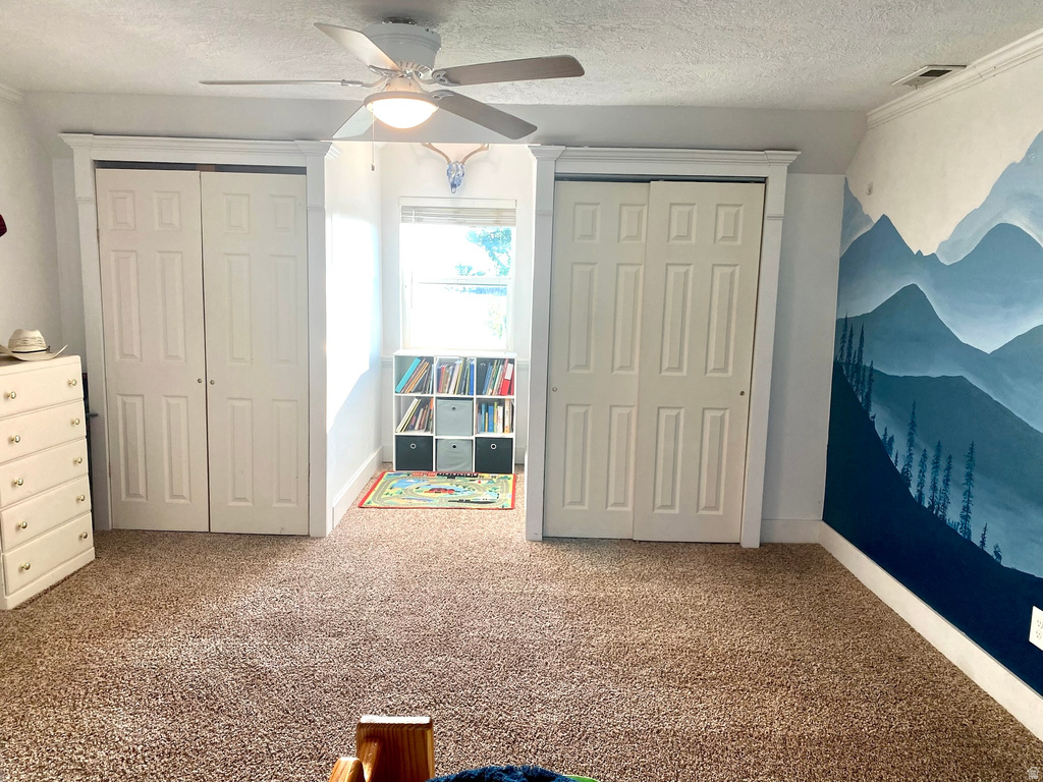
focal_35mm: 26
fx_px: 783
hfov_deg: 67.3
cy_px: 391
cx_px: 522
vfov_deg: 53.1
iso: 100
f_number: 1.8
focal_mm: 4.25
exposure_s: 1/120
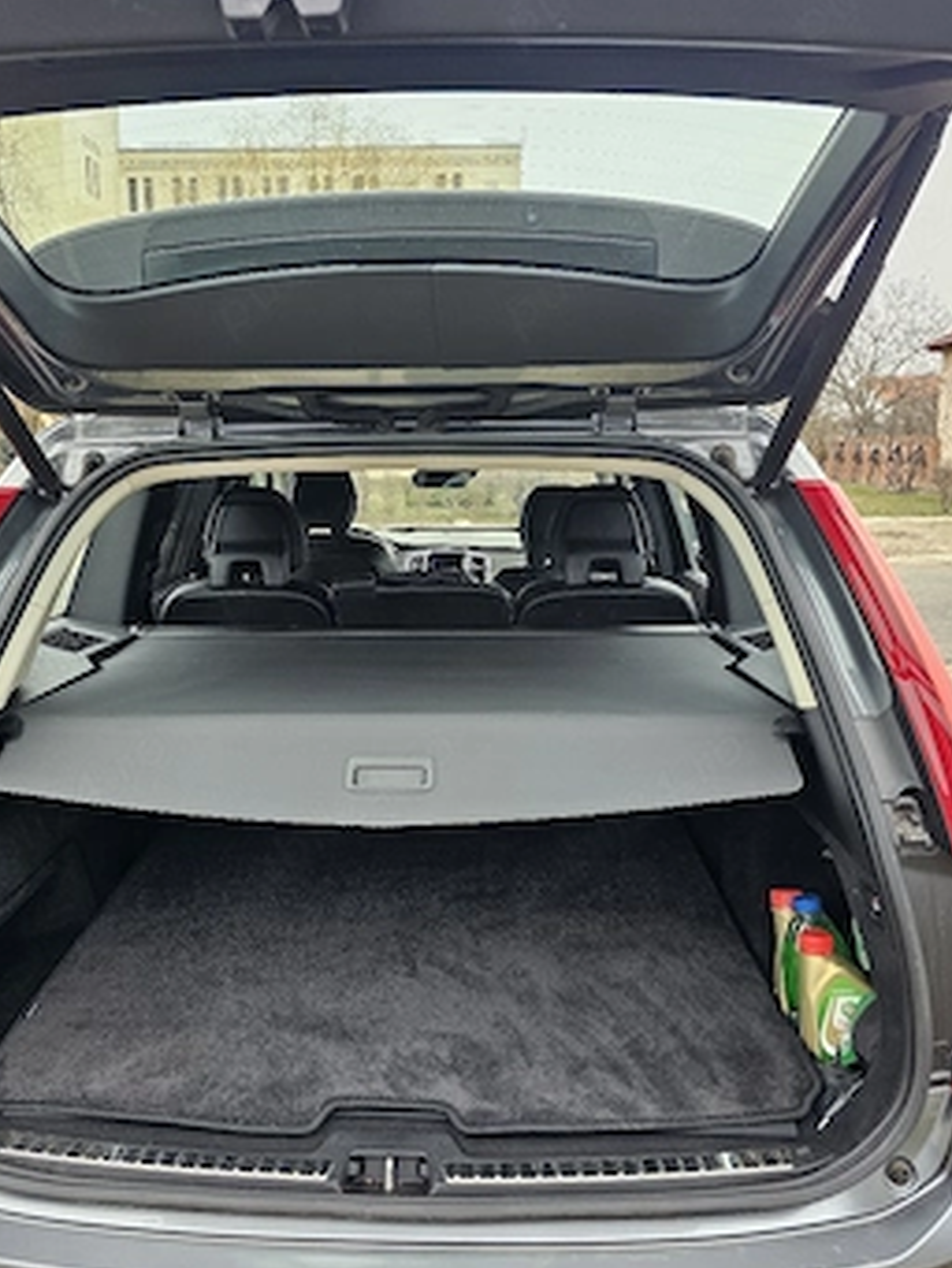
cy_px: 576
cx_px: 409
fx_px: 989
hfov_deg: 51.2
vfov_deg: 65.2
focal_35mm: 27
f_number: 1.7
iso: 100
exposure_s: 1/101
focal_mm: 6.3
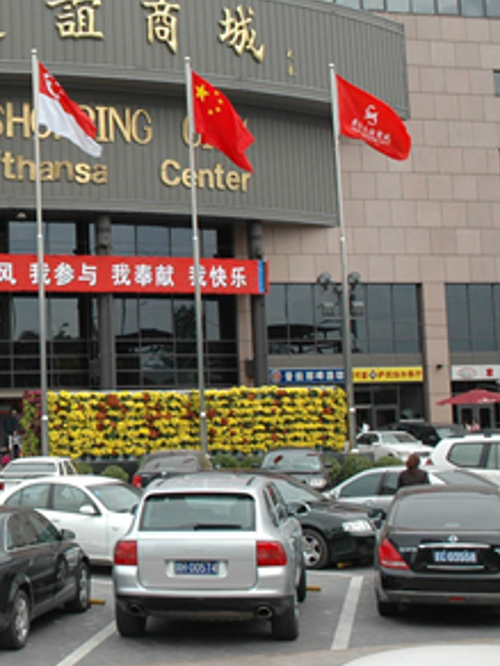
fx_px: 1367
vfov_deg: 27.3
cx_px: -73
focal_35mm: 71
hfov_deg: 19.7
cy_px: 244
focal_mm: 24
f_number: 6.7
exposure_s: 1/180
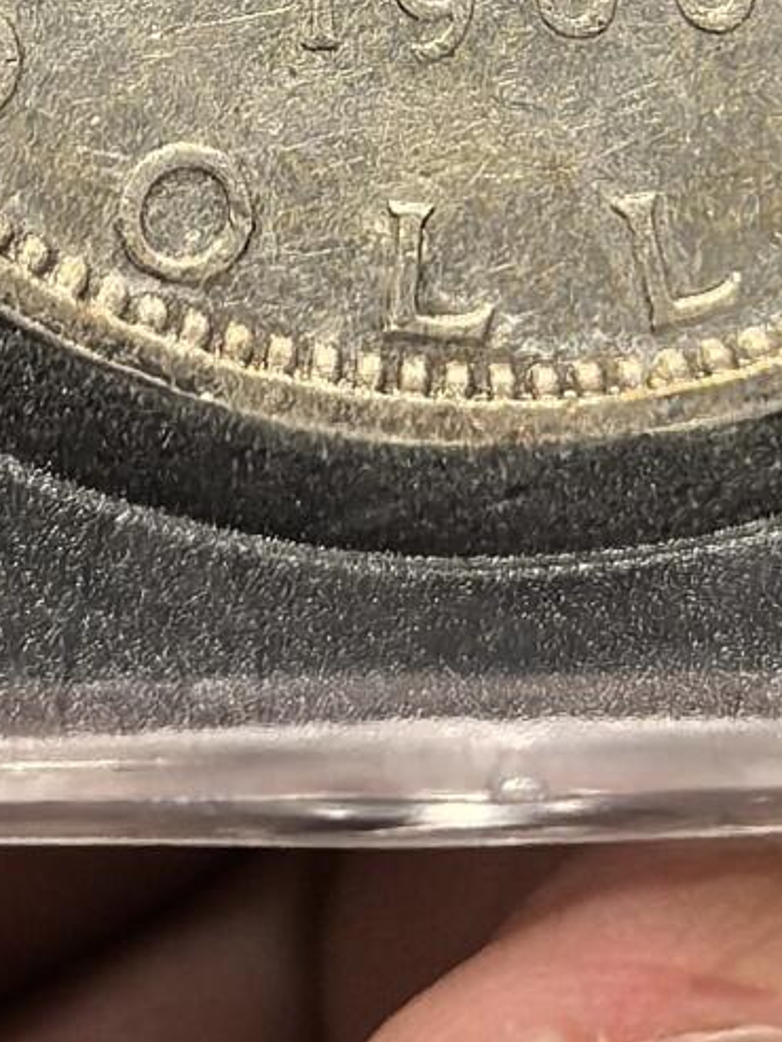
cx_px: 336
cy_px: -235
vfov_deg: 9.9
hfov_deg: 7.5
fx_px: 5931
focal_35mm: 197
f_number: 2
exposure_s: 1/100
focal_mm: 6.98
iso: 250
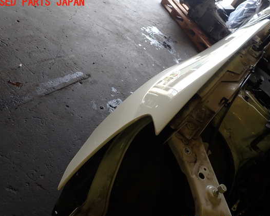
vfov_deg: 51.5
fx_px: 224
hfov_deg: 62.1
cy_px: 112
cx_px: 146
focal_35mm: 28
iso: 100
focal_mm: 4.5
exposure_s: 1/60
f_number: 2.8
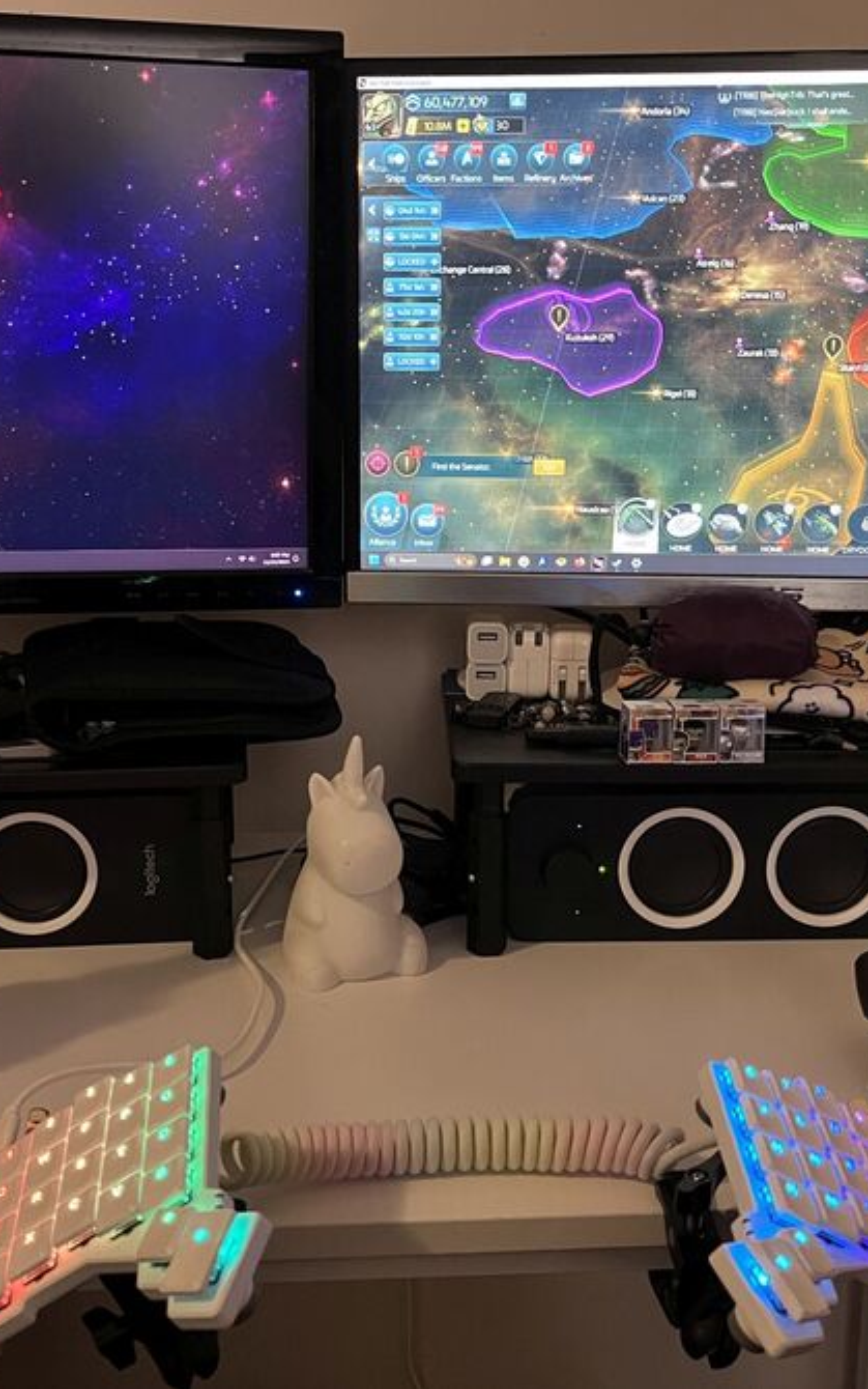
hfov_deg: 34.4
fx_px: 1400
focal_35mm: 37
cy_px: 691
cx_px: 404
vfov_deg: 52.7
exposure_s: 1/36
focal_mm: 5.1
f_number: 1.6
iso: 640
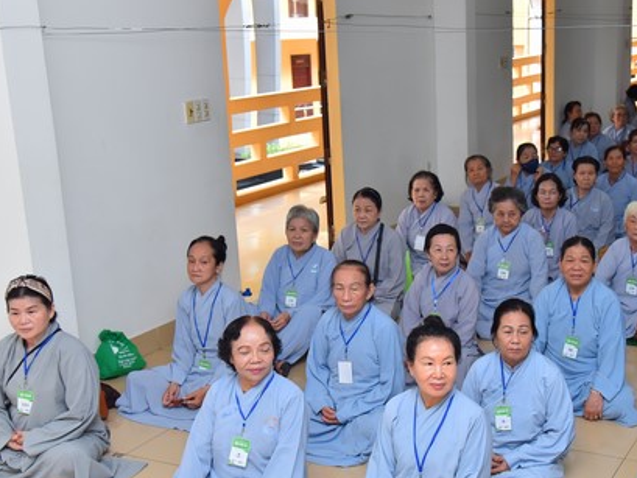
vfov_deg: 25.2
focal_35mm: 58
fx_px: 1068
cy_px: 279
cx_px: 424
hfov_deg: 32.9
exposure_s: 1/100
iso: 800
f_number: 5.6
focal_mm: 38
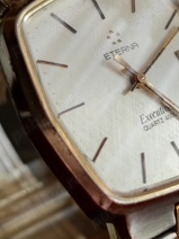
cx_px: 165
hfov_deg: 14.3
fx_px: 703
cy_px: 133
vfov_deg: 19.3
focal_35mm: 102
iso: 205
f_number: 1.9
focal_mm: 5.52
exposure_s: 1/100
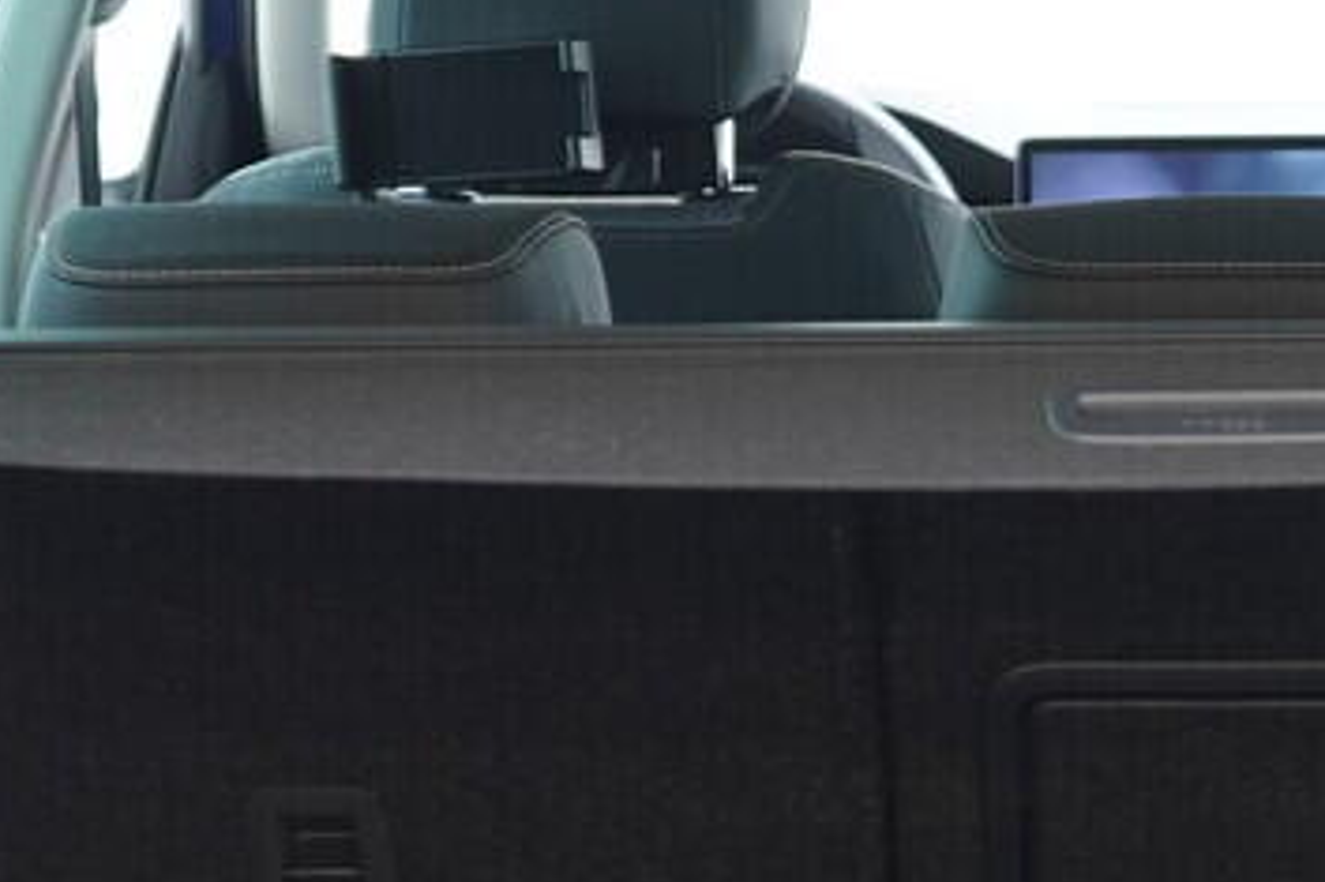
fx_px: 5408
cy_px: 1302
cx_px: 1212
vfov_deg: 9.1
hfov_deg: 13.8
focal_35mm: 147
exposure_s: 1/40
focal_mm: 24
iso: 640
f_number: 2.8
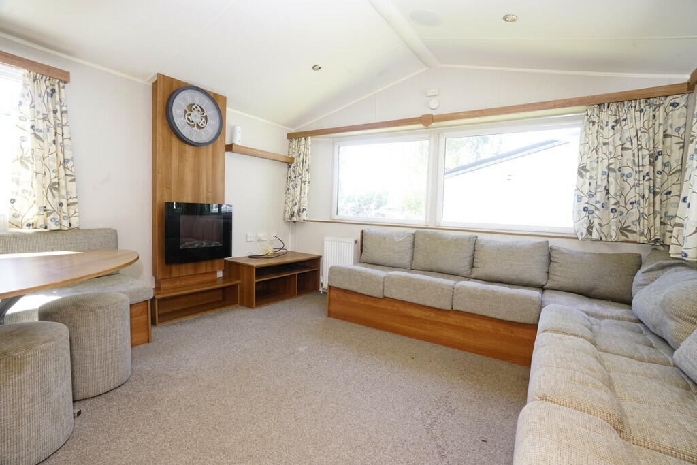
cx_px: 348
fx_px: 310
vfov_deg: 73.8
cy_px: 232
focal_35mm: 16
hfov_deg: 96.7
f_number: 11
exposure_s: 1/60
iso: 2000
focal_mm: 16
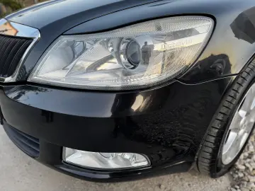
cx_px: 128
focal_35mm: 24
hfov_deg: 71.6
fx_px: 177
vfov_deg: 56.8
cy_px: 96
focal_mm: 6.76
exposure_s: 1/121
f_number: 1.78
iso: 50
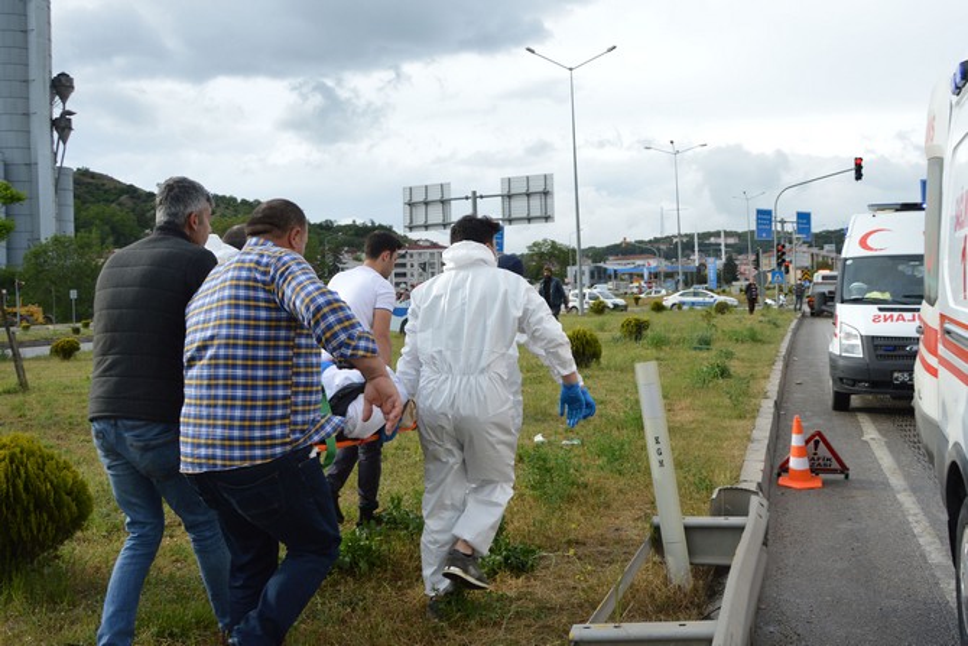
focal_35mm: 27
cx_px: 484
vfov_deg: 48.0
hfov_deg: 67.4
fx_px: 726
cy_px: 323
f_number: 6.3
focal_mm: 18
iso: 100
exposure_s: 1/160
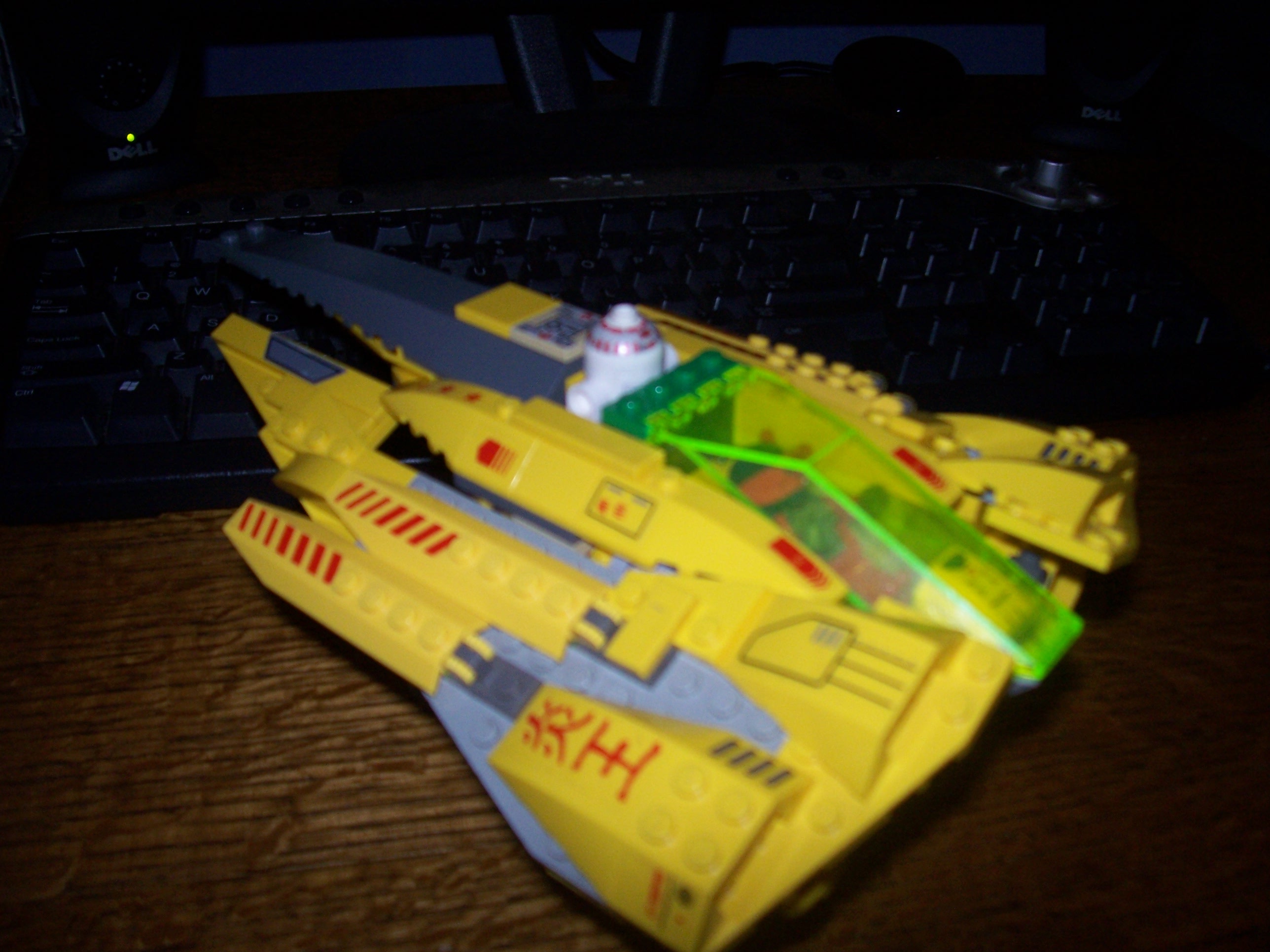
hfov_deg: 54.0
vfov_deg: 41.8
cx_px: 635
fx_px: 1247
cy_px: 476
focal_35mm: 34
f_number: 2.7
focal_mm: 5.6
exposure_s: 1/60
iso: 125
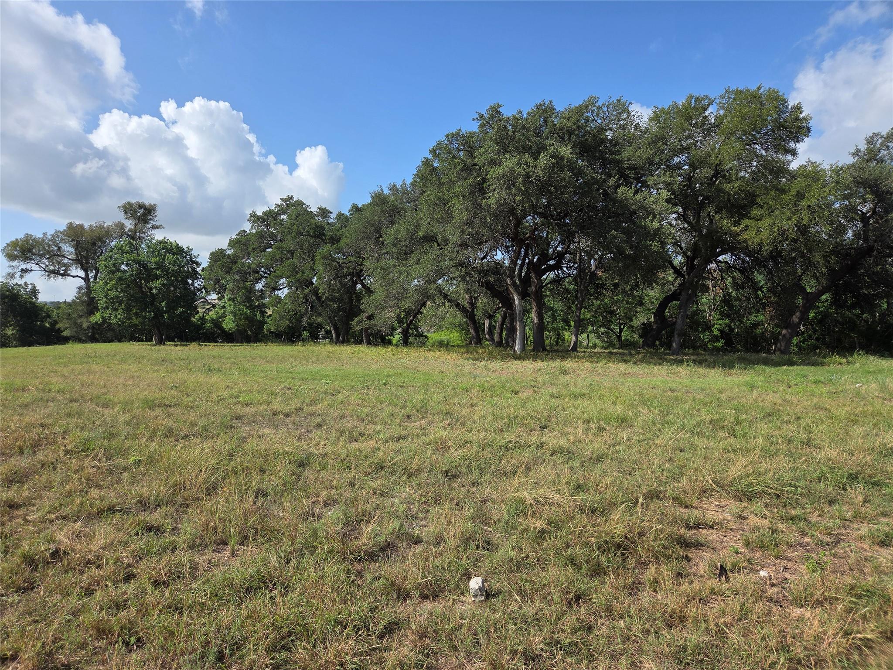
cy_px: 335
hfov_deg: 73.9
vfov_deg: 58.9
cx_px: 446
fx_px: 593
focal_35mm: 23
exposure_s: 1/4885
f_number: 1.8
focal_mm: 5.4
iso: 80
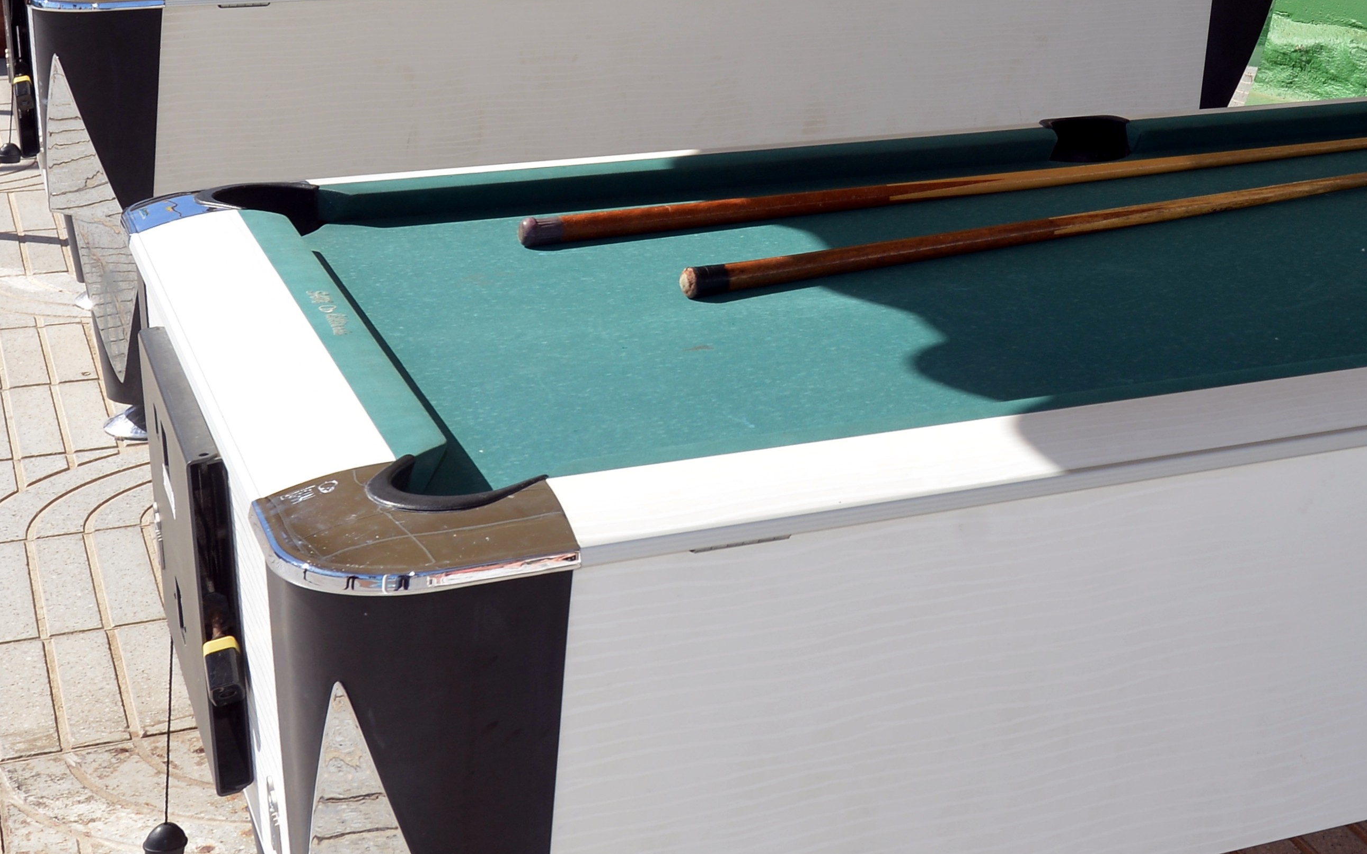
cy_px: 154
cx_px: 1246
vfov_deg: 20.1
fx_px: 2384
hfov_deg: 30.5
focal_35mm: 64
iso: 125
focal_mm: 22
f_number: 8
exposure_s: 1/250
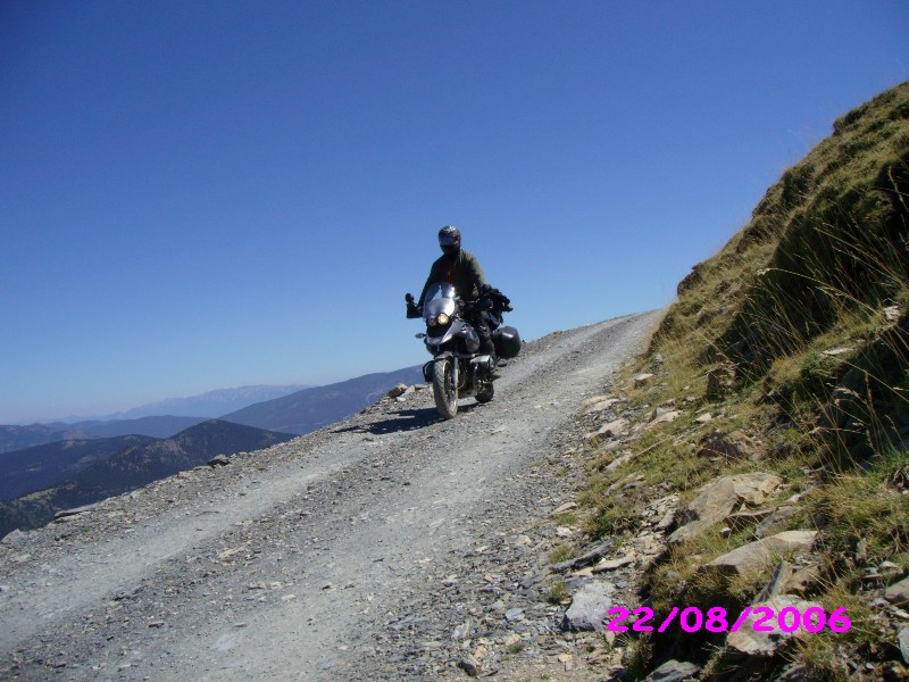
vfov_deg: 40.7
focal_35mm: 35
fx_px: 919
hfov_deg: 52.6
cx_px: 454
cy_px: 341
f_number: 4.8
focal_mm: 5.8
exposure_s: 1/769
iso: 64
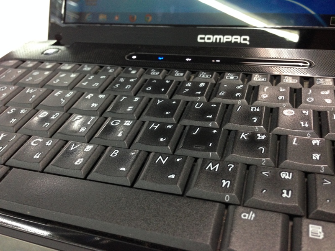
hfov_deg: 55.4
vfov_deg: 42.9
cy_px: 126
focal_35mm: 33
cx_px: 168
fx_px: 319
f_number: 2.4
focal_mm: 4.12
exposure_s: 1/20
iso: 200
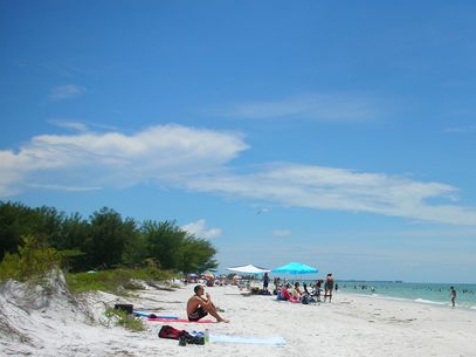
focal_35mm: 55
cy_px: 253
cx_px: 329
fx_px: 756
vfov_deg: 26.3
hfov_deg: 34.5
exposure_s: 1/250
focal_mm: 5.8
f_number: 8.5
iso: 50
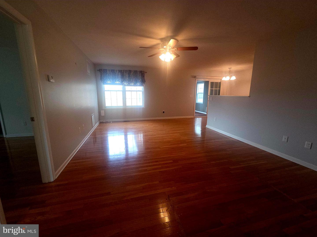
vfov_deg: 89.9
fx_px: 119
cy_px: 118
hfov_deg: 106.2
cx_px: 158
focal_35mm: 13
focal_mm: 2.2
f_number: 2.2
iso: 100
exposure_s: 1/30
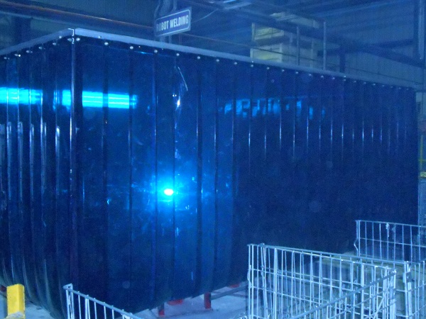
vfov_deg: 32.9
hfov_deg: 42.9
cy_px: 160
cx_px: 213
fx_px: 541
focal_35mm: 44
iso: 1600
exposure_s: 1/30
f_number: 4.5
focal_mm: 7.8
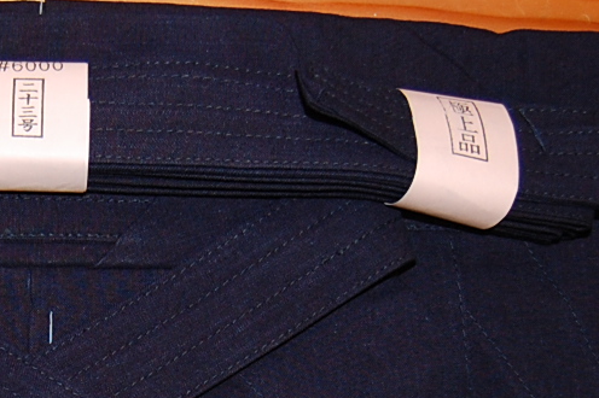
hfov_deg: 21.7
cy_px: 467
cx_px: 19
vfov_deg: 14.6
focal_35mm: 91
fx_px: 1513
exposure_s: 1/60
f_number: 3.8
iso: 400
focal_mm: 20
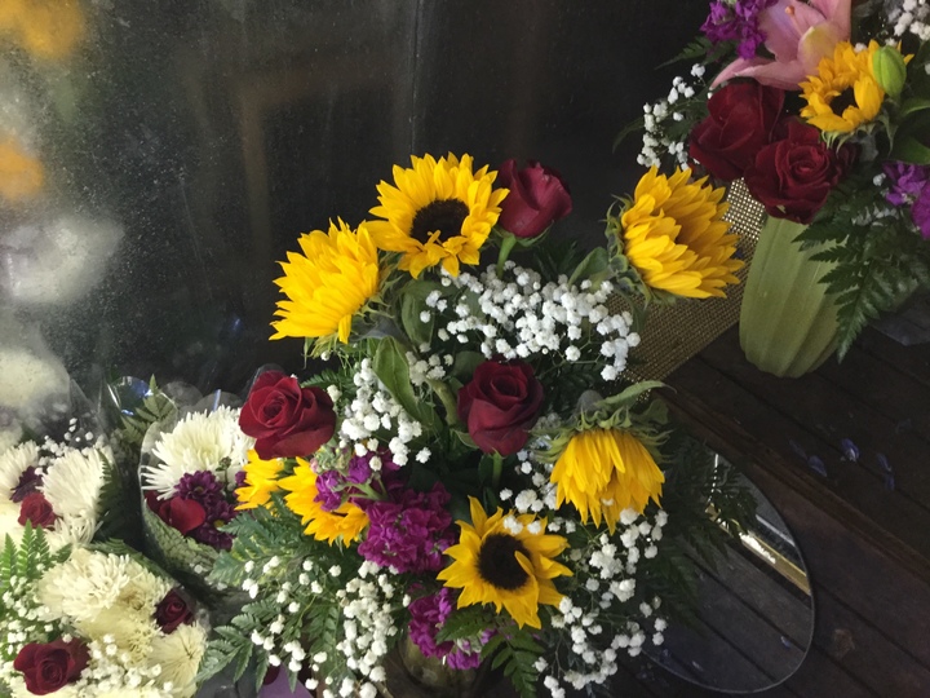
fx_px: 833
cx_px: 465
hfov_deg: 58.4
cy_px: 349
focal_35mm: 31
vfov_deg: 45.4
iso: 100
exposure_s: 1/30
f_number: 2.4
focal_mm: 3.3
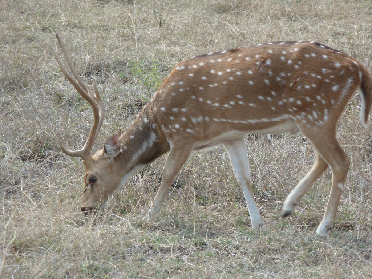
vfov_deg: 5.0
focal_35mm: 300
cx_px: 186
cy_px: 140
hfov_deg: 6.6
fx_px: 3224
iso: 100
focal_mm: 49.2
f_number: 4.9
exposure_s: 1/125
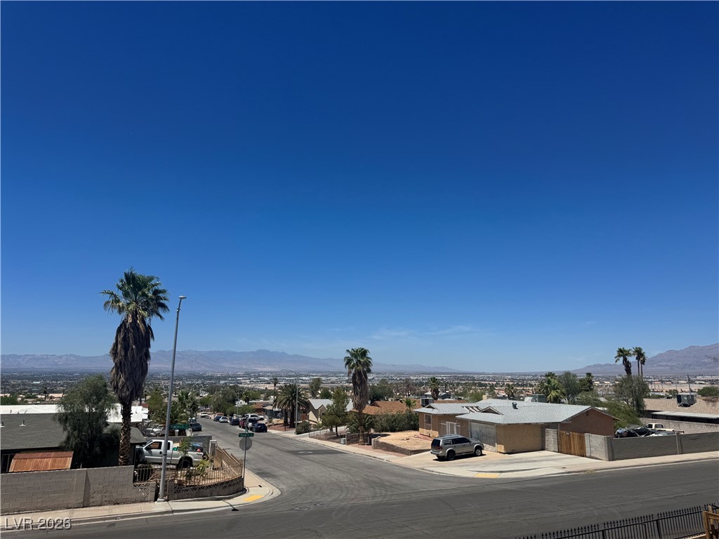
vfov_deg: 56.8
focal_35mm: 24
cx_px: 360
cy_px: 270
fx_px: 498
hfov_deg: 71.6
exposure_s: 1/7937
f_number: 1.78
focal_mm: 6.76
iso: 80
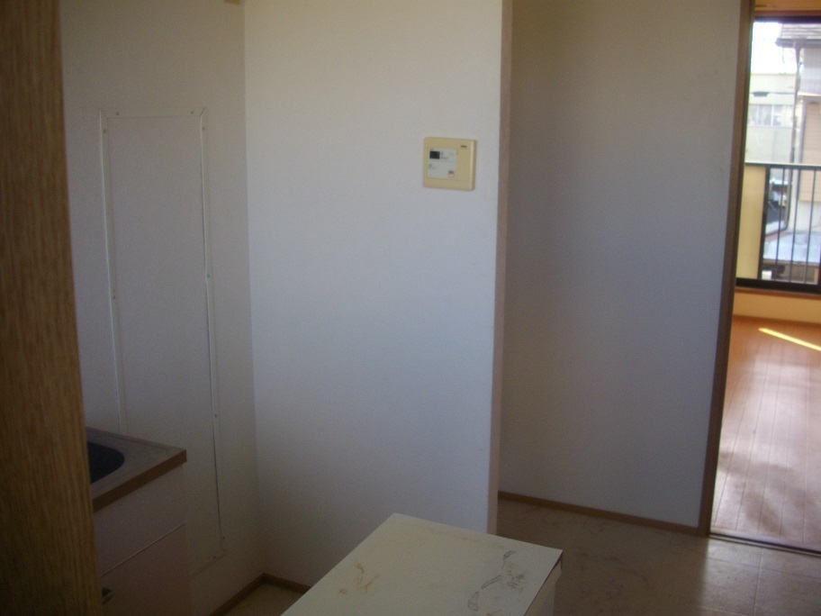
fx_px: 878
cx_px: 410
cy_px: 308
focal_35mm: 37
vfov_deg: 38.7
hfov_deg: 50.1
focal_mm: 6.2
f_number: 2.8
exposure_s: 1/125
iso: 100
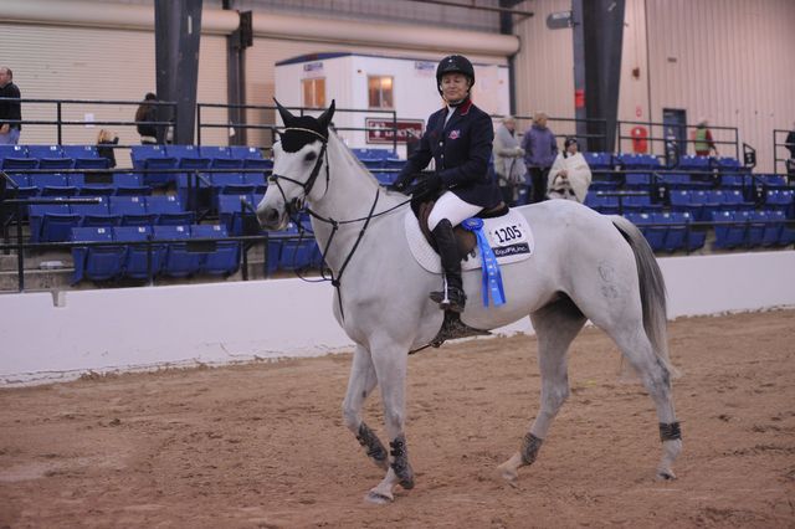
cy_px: 264
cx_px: 398
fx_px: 1545
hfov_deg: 28.9
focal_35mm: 70
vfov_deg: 19.4
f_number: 2.8
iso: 5000
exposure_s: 1/400
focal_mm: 70
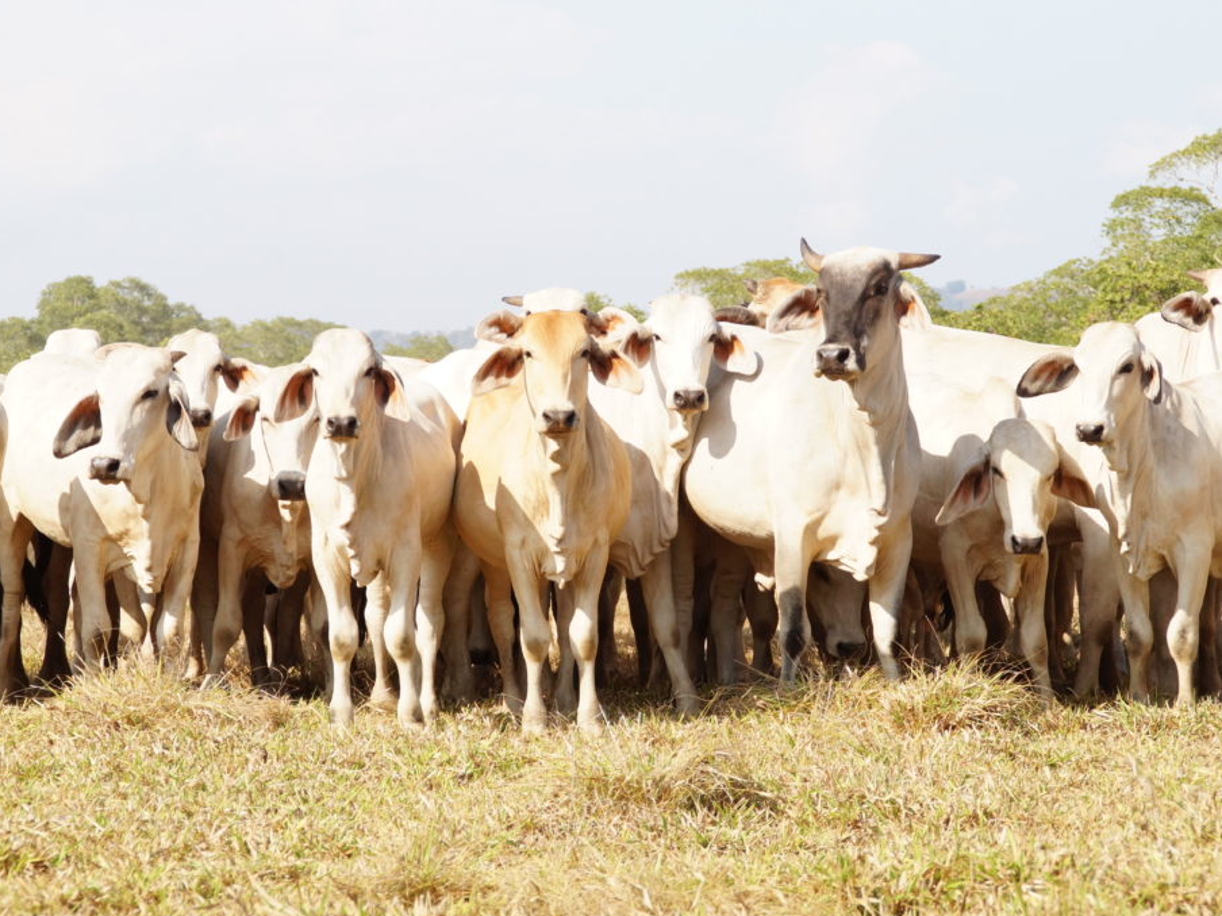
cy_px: 457
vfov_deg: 10.1
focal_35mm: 147
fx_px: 5189
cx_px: 570
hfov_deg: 13.4
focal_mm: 90
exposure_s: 1/1250
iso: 800
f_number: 9
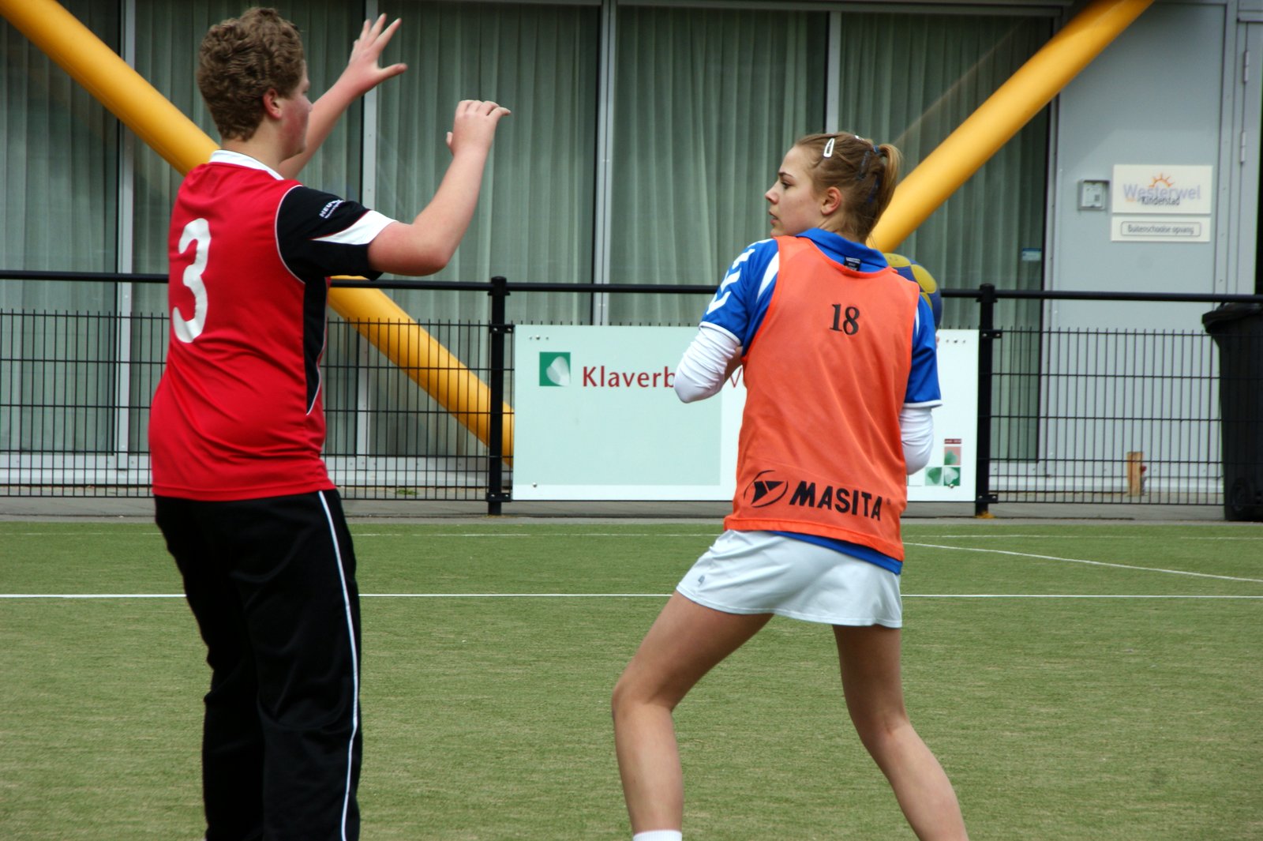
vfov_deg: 6.1
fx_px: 7889
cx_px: 632
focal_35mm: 225
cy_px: 420
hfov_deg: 9.2
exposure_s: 1/250
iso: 200
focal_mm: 150
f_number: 11
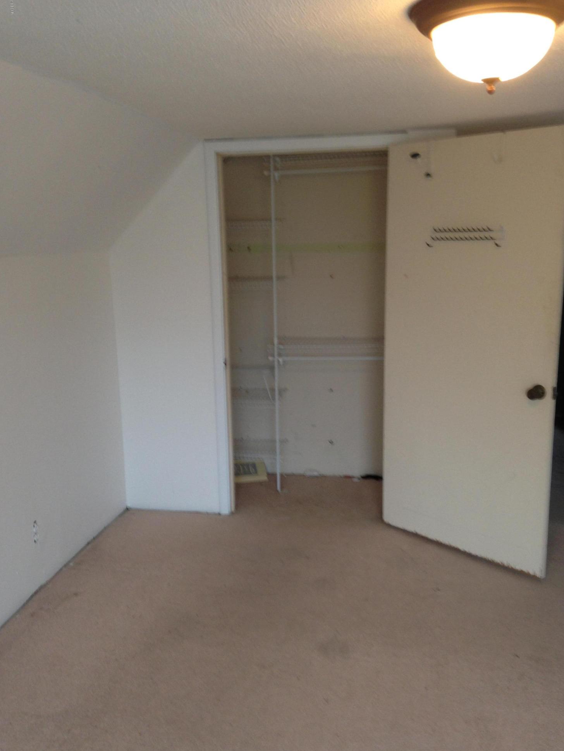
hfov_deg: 41.8
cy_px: 380
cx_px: 284
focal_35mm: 34
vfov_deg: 54.0
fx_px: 739
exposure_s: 1/20
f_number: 2.4
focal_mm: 4.12
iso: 80
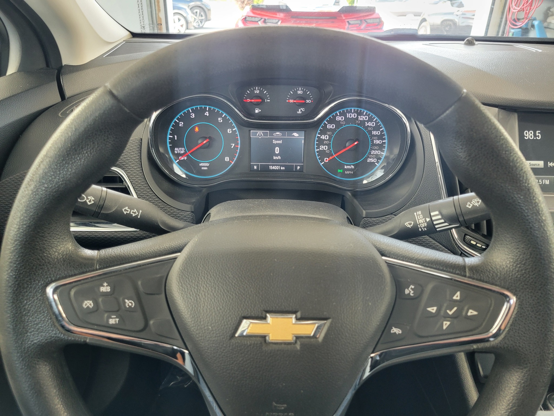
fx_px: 416
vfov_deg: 53.1
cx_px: 277
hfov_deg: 67.3
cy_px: 208
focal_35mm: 26
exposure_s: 1/40
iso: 250
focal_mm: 5.4
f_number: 1.8
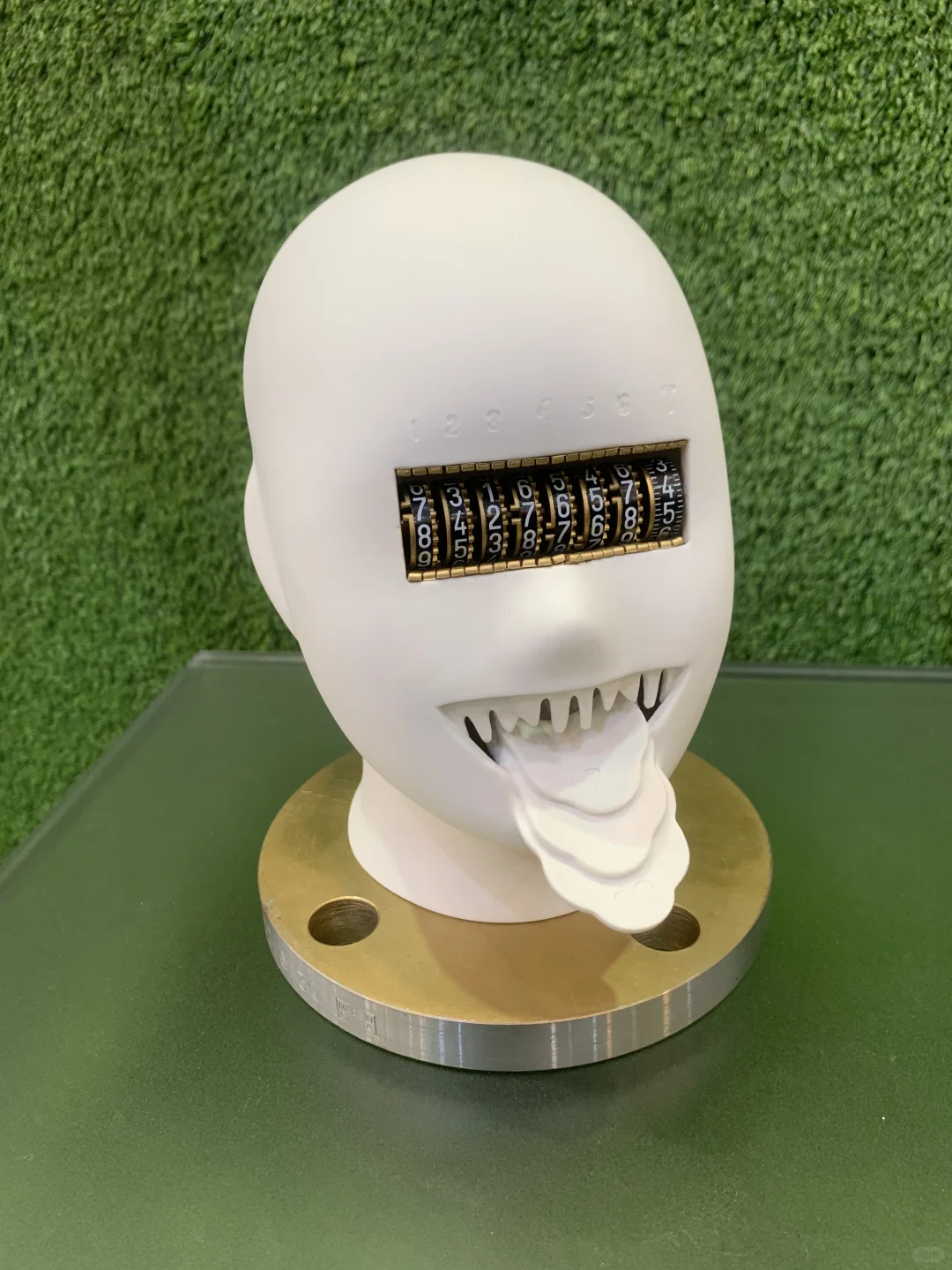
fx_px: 953
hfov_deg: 53.1
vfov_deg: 67.3
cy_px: 635
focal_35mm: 26
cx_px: 476
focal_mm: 4.25
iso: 80
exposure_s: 1/60
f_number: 1.8
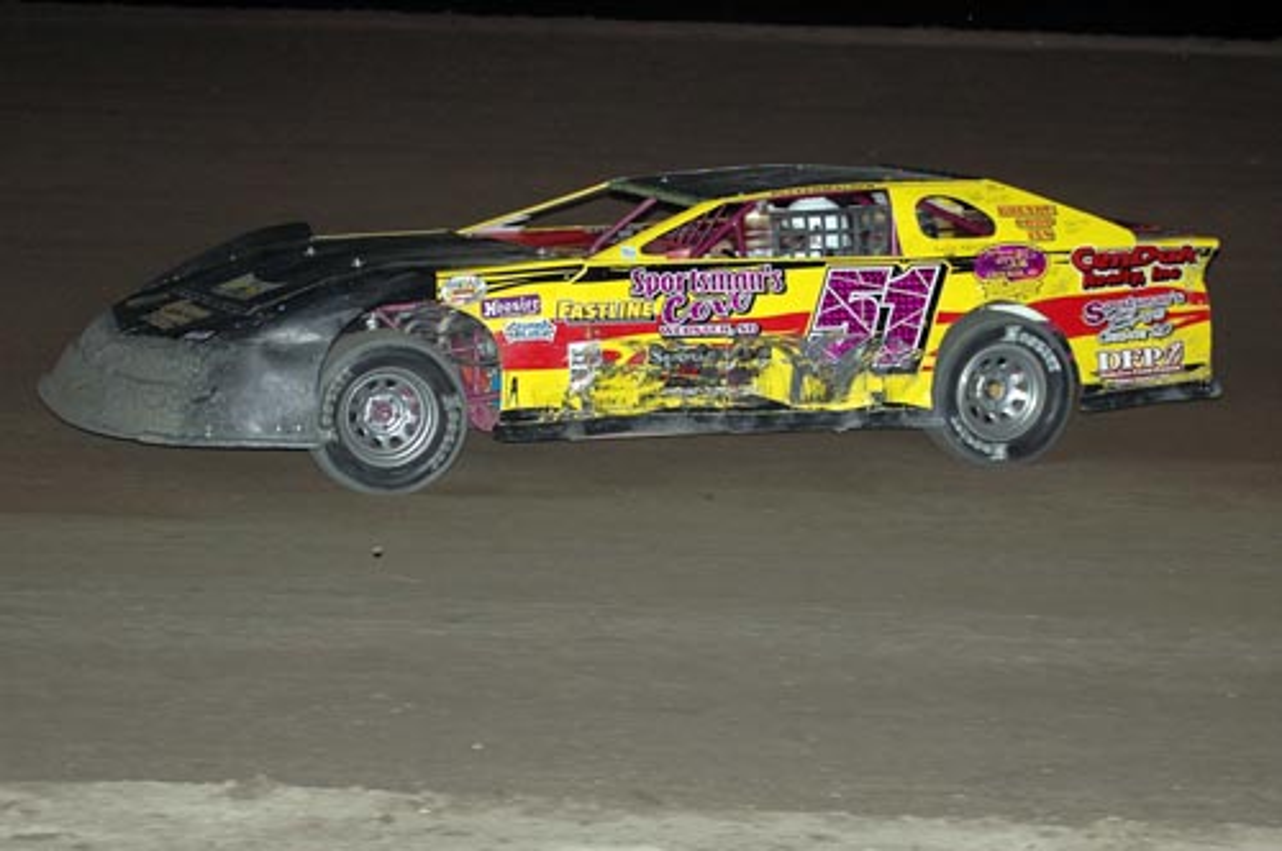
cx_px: 641
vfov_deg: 10.7
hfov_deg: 16.1
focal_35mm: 128
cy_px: 426
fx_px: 4534
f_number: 2.8
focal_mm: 85
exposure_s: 1/500
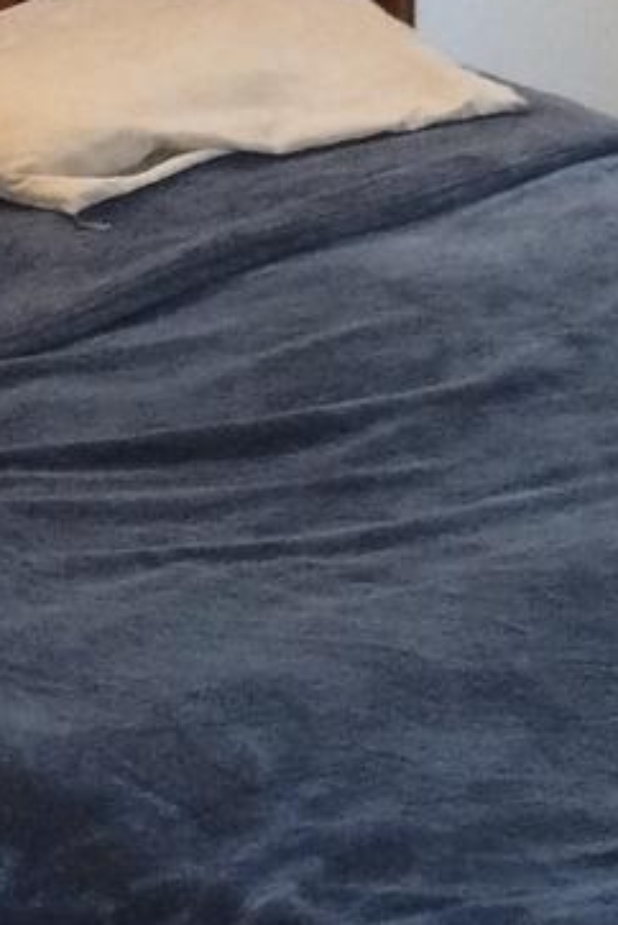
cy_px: 171
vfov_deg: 13.9
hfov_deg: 9.3
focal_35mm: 147
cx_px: 667
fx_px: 3778
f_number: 1.7
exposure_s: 1/25
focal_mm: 4.71
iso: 503
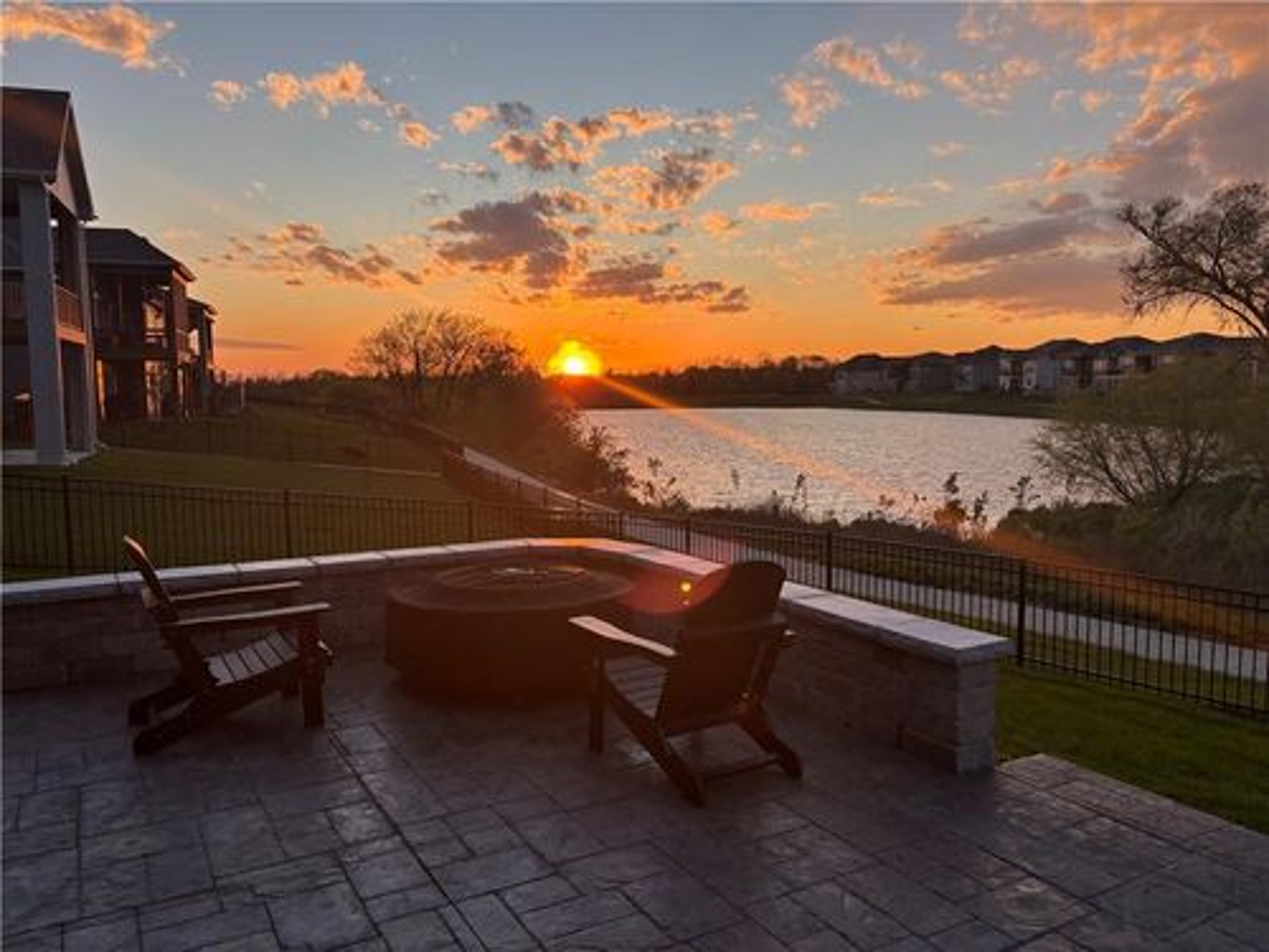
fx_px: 953
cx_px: 634
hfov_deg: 67.3
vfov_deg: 53.1
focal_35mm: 26
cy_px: 476
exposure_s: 1/887
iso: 50
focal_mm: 5.96
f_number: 1.6
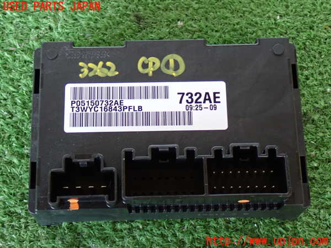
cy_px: 124
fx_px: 641
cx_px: 166
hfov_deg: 29.0
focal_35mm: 67
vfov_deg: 21.9
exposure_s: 1/30
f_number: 3.8
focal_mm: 11.88
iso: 800
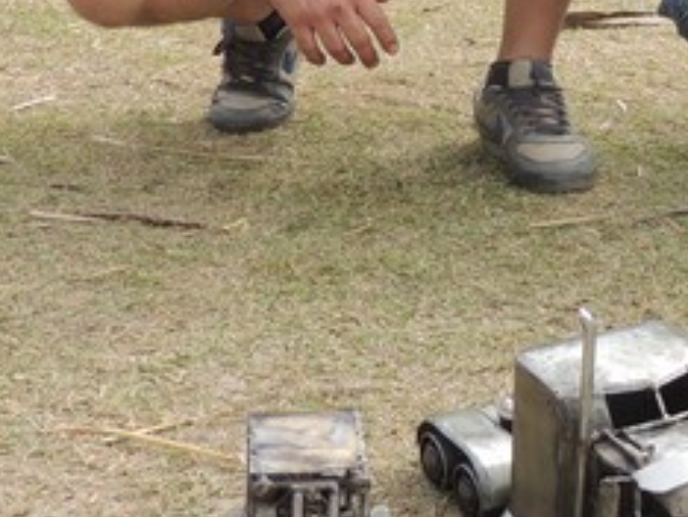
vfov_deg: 17.6
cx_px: 685
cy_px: 15
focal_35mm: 82
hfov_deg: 22.9
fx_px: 1631
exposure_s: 1/640
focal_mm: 4.3
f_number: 3
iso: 100
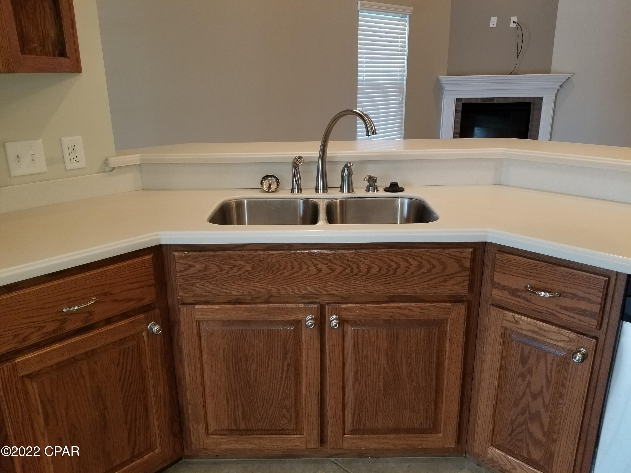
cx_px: 316
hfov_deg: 67.3
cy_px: 236
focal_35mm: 26
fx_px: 474
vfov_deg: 53.1
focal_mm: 4.25
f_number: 1.7
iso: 125
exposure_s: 1/40
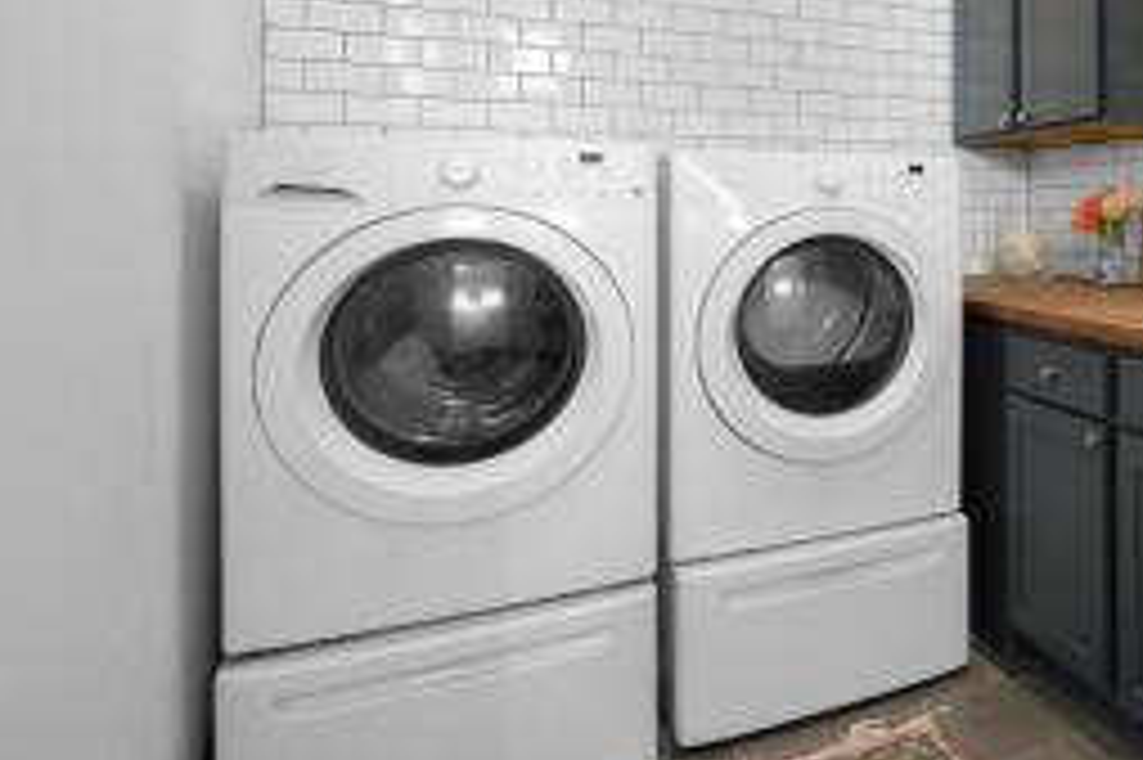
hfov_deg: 53.0
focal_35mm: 30
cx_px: 1062
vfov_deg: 42.7
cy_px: 227
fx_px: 952
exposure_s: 1.3
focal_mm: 16
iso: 640
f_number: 9
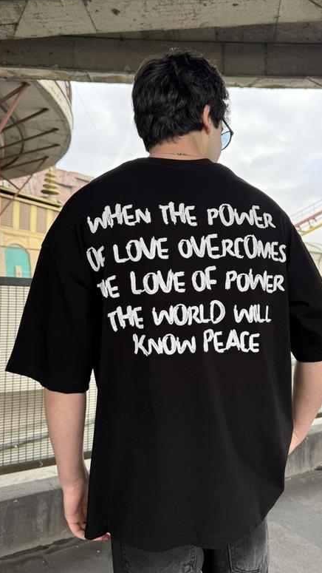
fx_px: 410
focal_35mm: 27
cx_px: 182
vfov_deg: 69.9
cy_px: 289
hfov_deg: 42.8
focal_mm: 6.76
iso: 80
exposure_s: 1/443
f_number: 1.78
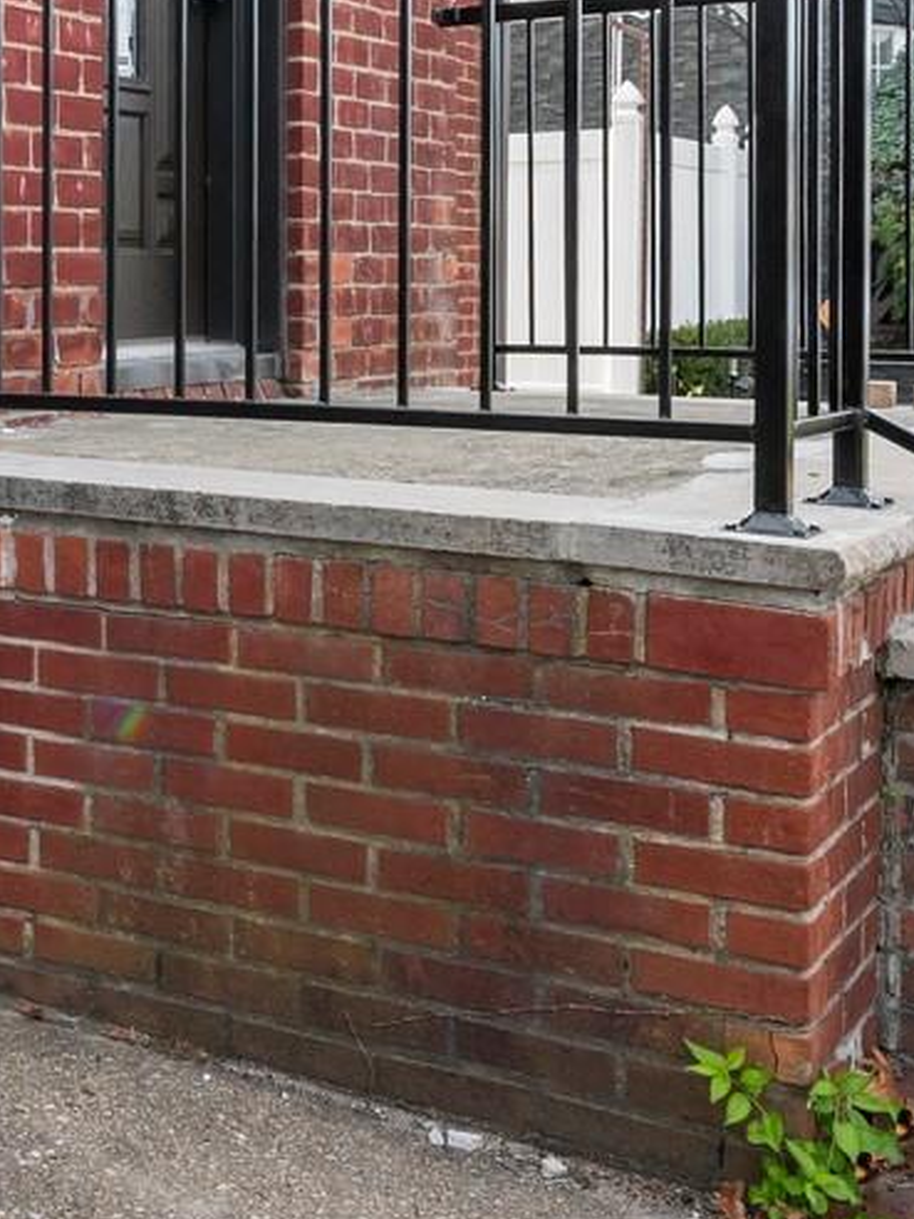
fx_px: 1971
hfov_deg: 21.9
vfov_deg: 33.9
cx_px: -441
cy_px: 365
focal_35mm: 56
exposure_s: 1/320
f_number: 10
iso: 800
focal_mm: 14
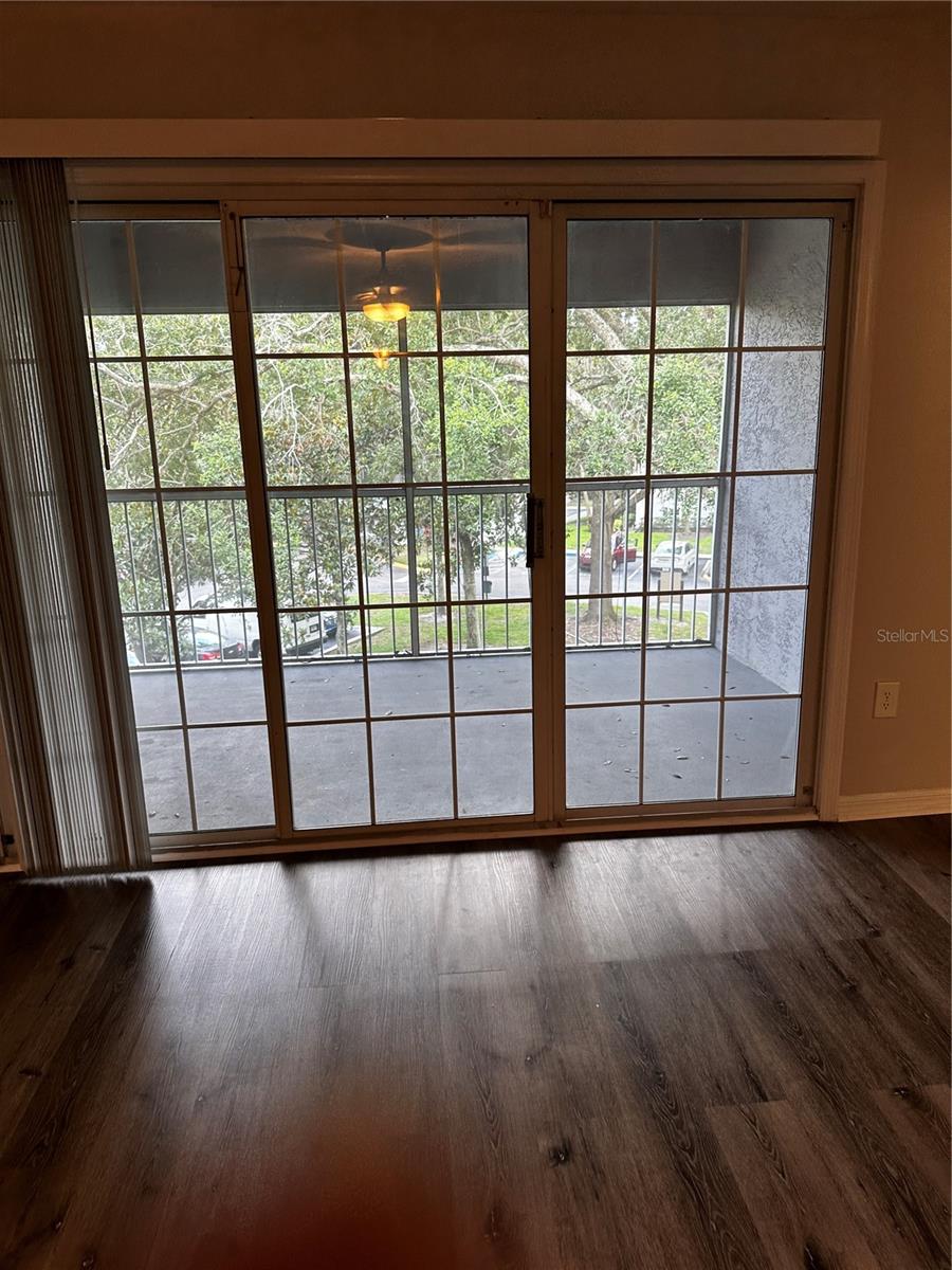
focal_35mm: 24
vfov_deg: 71.6
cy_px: 635
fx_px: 880
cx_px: 476
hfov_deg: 56.8
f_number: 1.78
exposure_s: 1/60
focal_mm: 6.86
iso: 125
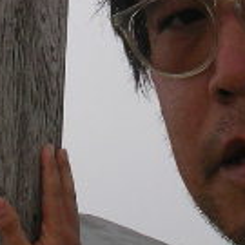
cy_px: 91
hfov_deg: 11.2
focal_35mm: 155
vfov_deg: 11.3
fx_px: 1241
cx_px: 31
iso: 50
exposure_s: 1/320
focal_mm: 5.7
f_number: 2.8
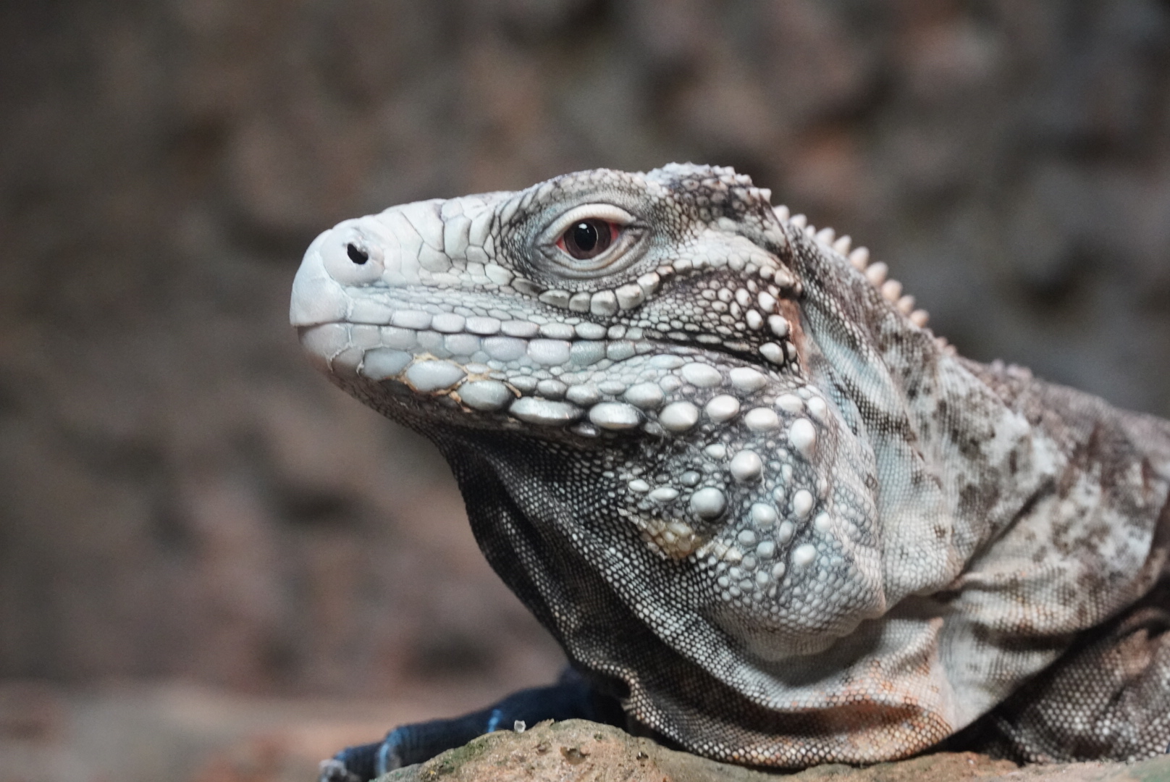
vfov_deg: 11.4
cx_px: 585
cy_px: 391
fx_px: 3903
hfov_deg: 17.1
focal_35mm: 120
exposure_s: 1/100
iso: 6400
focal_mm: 80
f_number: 5.6
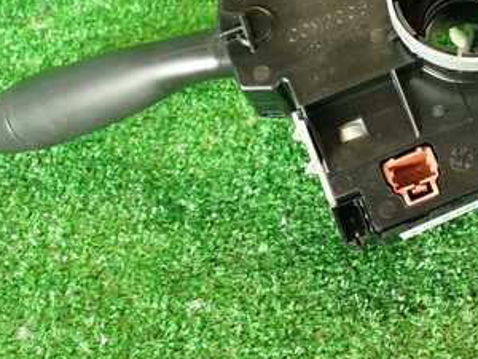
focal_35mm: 64
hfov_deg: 29.2
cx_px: 417
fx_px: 884
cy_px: 43
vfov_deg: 22.4
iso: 320
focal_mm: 5.79
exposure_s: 1/30
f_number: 2.4
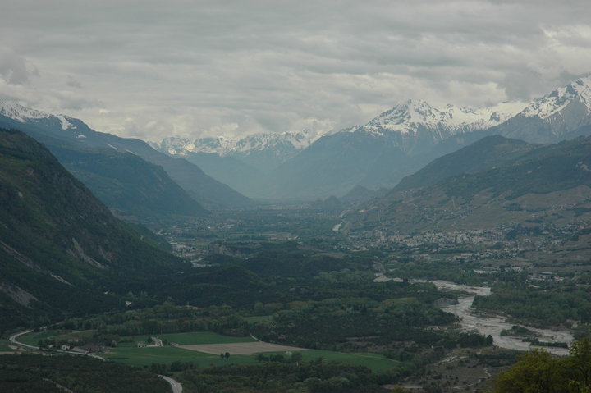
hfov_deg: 19.5
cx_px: 296
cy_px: 196
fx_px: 1723
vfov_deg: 13.0
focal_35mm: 105
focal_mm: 70
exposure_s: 1/640
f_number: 13
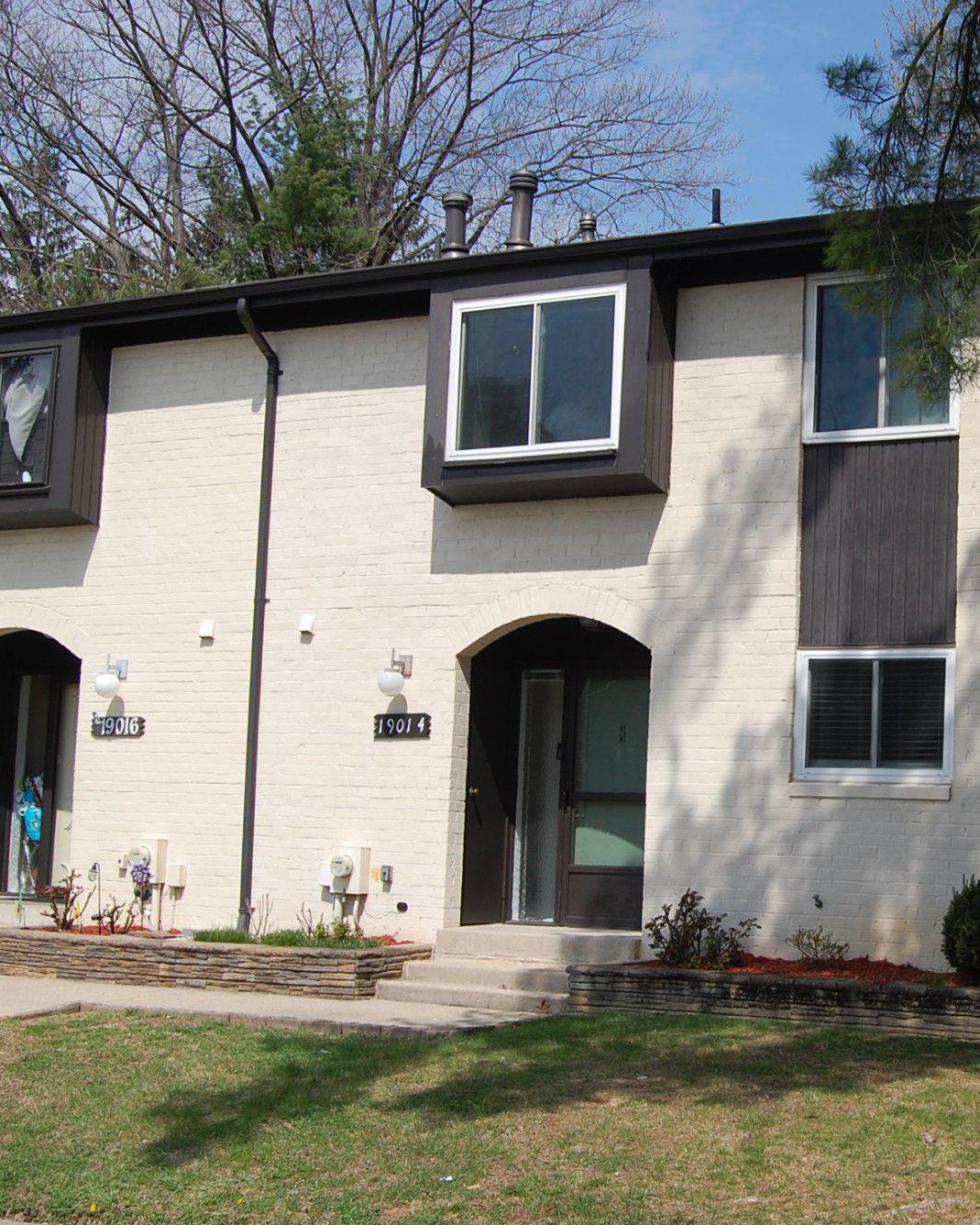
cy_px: 621
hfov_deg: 26.5
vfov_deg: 33.6
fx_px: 2030
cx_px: 822
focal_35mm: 56
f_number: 10
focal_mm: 26
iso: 200
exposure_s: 1/400
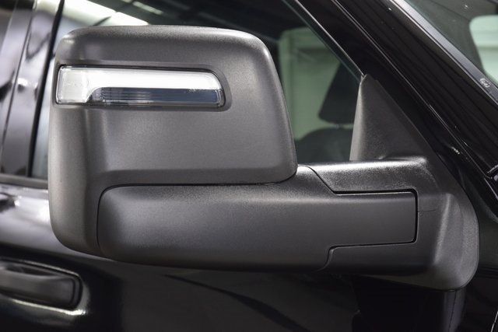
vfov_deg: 18.9
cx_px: 249
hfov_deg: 28.1
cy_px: 166
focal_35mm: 72
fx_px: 996
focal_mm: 48
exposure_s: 1/50
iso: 1600
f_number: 4.5
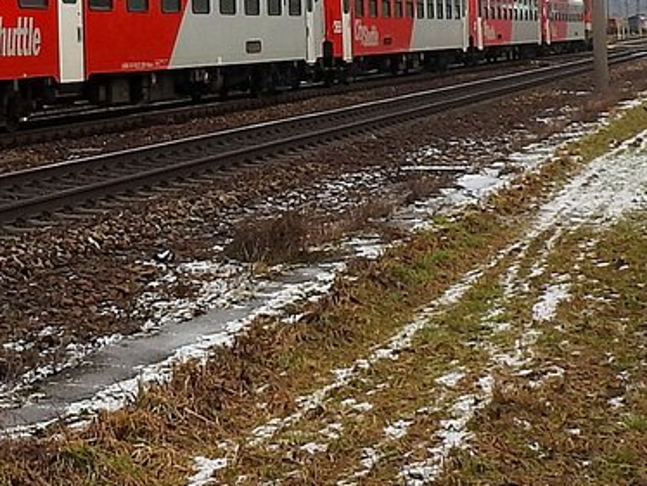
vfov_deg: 18.7
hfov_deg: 21.8
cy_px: 21
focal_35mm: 77
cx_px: -280
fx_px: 1440
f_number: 3.3
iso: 100
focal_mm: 4.3
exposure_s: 1/400
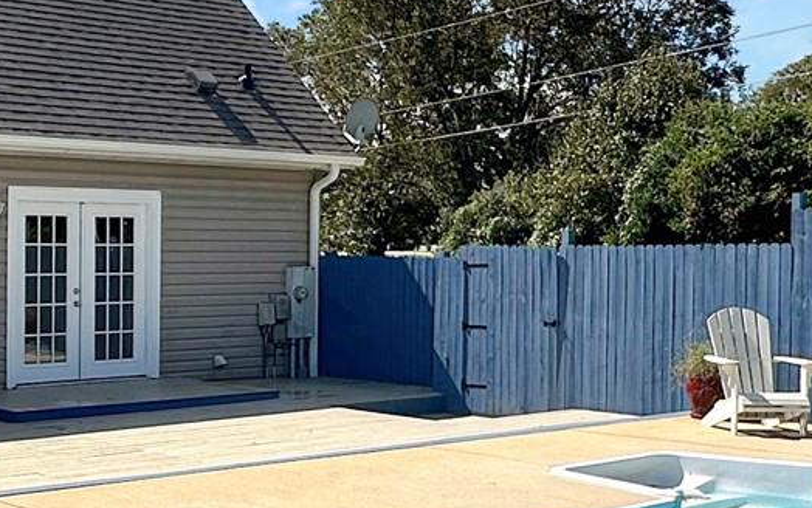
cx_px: 181
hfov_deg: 34.2
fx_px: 1284
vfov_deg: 21.9
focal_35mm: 58
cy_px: 449
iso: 50
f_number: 2.2
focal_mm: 2.22
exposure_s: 1/2451
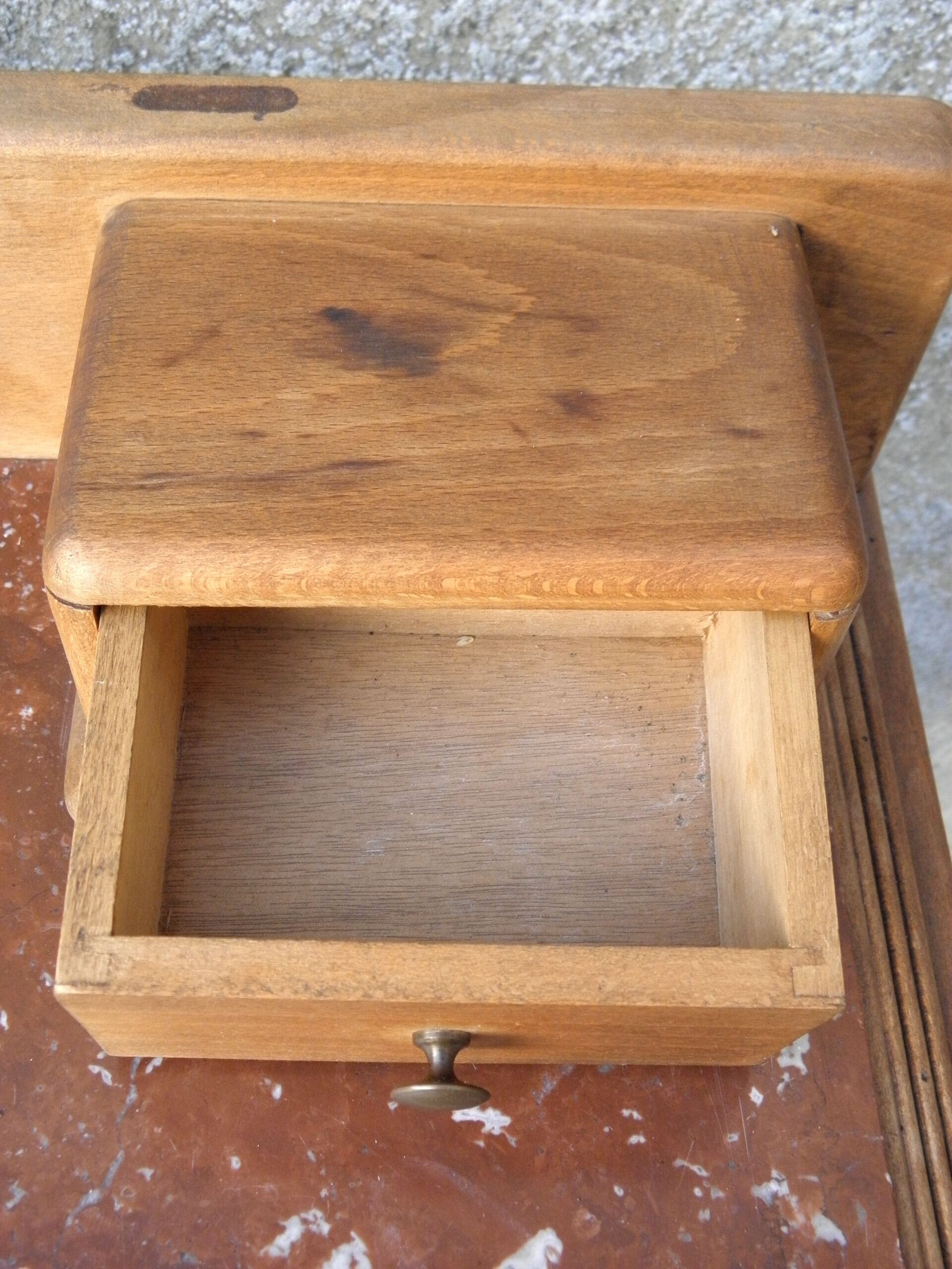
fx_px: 1393
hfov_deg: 37.7
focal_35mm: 38
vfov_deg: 49.0
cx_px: 476
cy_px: 634
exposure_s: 1/30
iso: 200
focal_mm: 6.8
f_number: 3.7
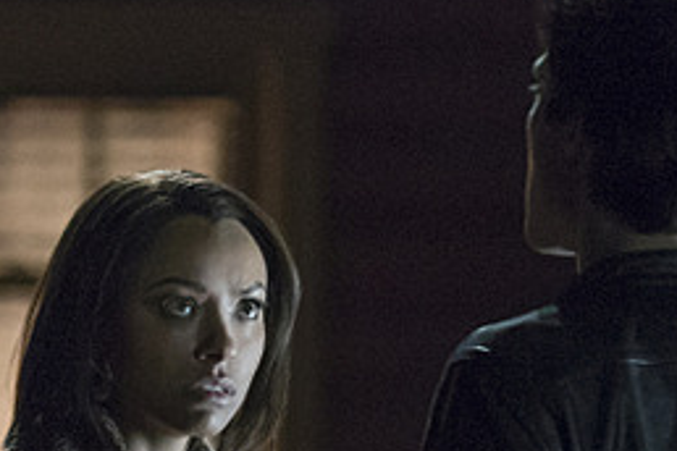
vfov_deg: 2.3
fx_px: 11376
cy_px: 642
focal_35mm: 605
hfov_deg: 3.4
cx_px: -29
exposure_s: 1/60
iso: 8000
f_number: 4
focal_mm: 200
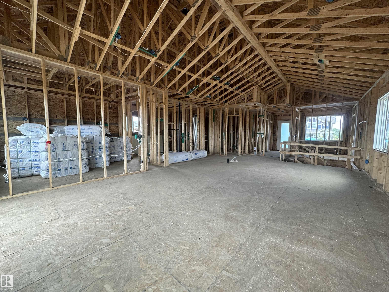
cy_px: 146
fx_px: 157
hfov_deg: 102.1
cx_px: 194
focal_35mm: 14
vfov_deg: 85.7
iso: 125
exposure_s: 1/99
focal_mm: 2.22
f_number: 2.2
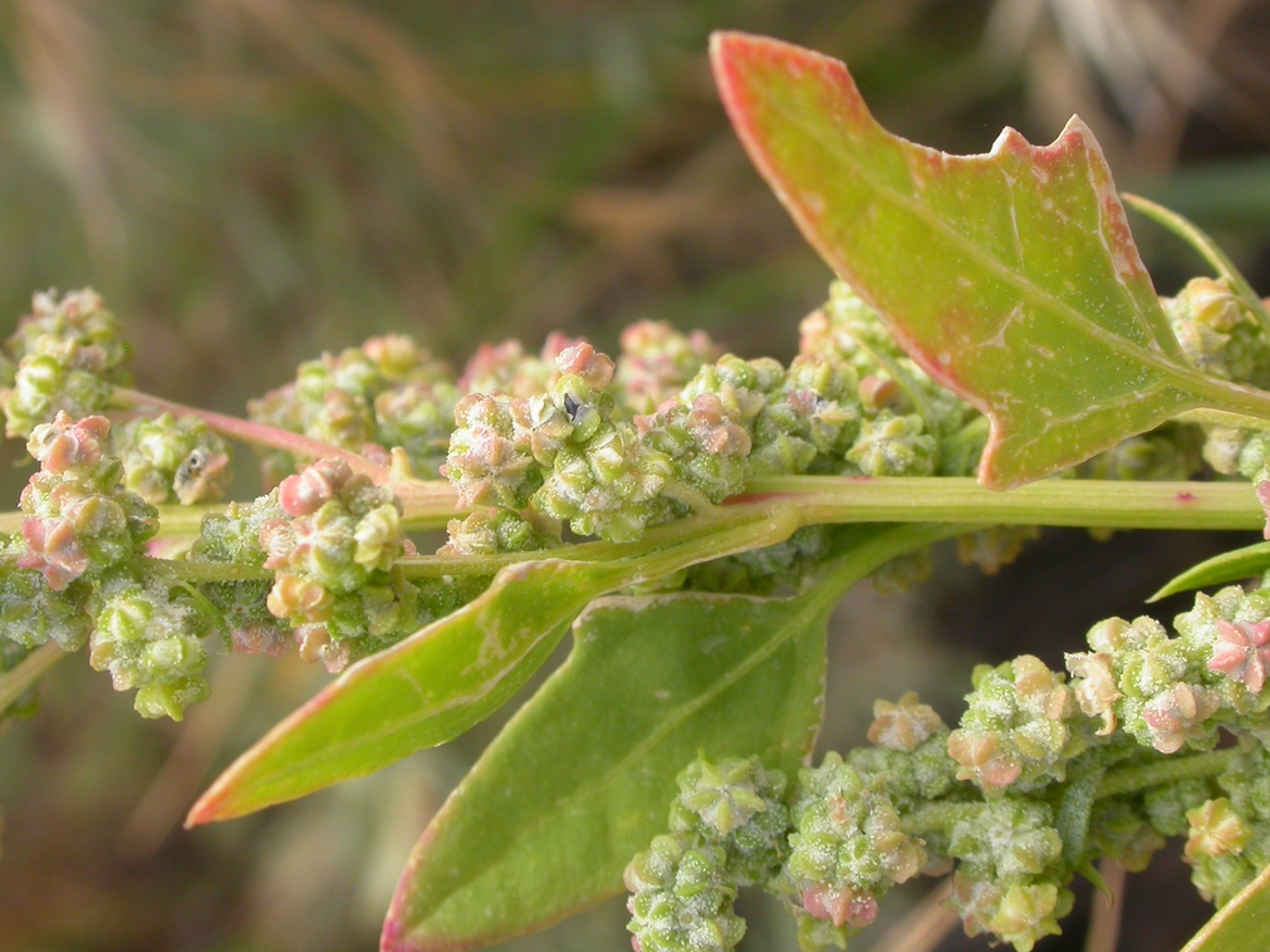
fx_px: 2898
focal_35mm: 79
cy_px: 471
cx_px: 633
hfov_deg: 24.7
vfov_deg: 18.7
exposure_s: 1/137
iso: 100
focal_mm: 16.2
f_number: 7
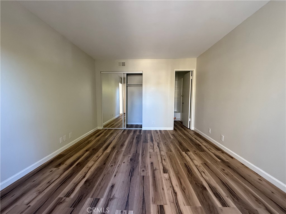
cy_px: 107
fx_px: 116
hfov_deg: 102.1
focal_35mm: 14
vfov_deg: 85.7
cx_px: 143
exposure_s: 1/93
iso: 400
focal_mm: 2.22
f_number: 2.2
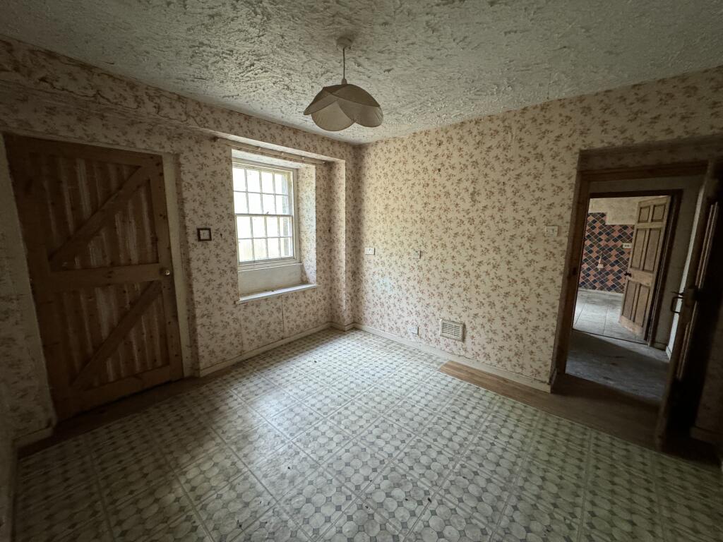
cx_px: 362
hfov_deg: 102.1
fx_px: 292
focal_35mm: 14
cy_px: 271
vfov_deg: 85.7
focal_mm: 2.22
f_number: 2.2
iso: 500
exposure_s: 1/60
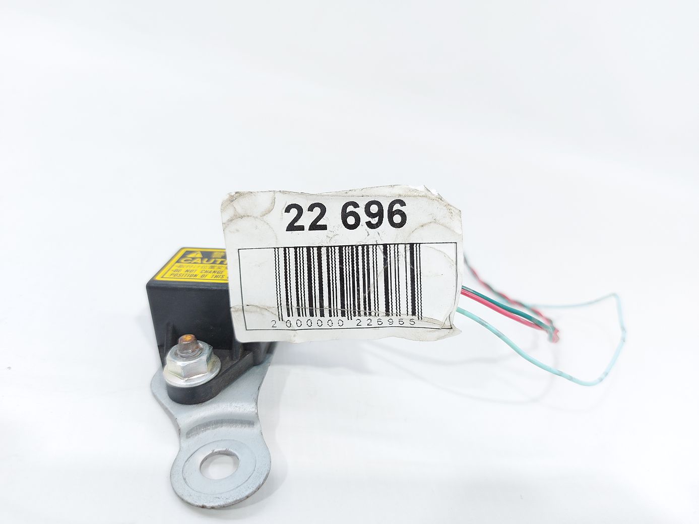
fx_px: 485
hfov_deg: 71.6
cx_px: 350
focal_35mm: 24
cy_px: 262
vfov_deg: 56.8
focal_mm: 5.23
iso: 80
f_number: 1.8
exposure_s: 1/50
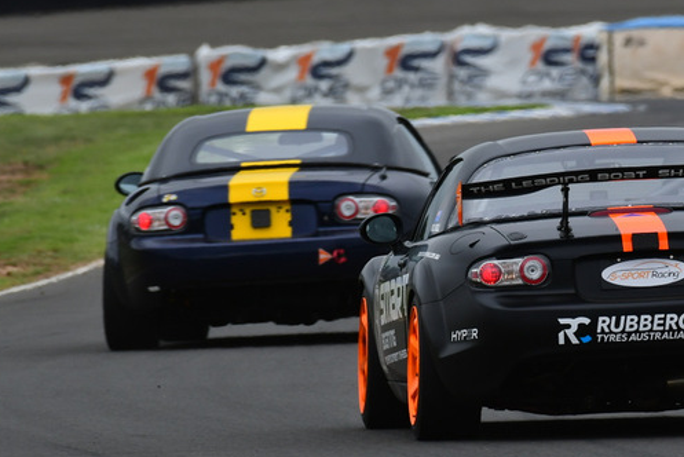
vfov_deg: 1.2
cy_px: 149
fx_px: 22014
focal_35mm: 1158
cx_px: 508
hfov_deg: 1.8
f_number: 10
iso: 320
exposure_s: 1/640
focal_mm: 480
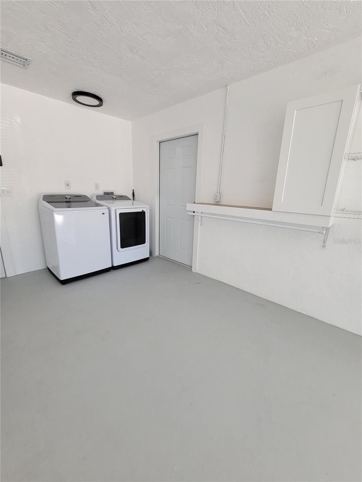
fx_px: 181
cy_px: 241
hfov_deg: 89.9
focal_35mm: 13
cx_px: 181
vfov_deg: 106.2
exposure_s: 1/120
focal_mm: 2.2
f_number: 2.2
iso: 100
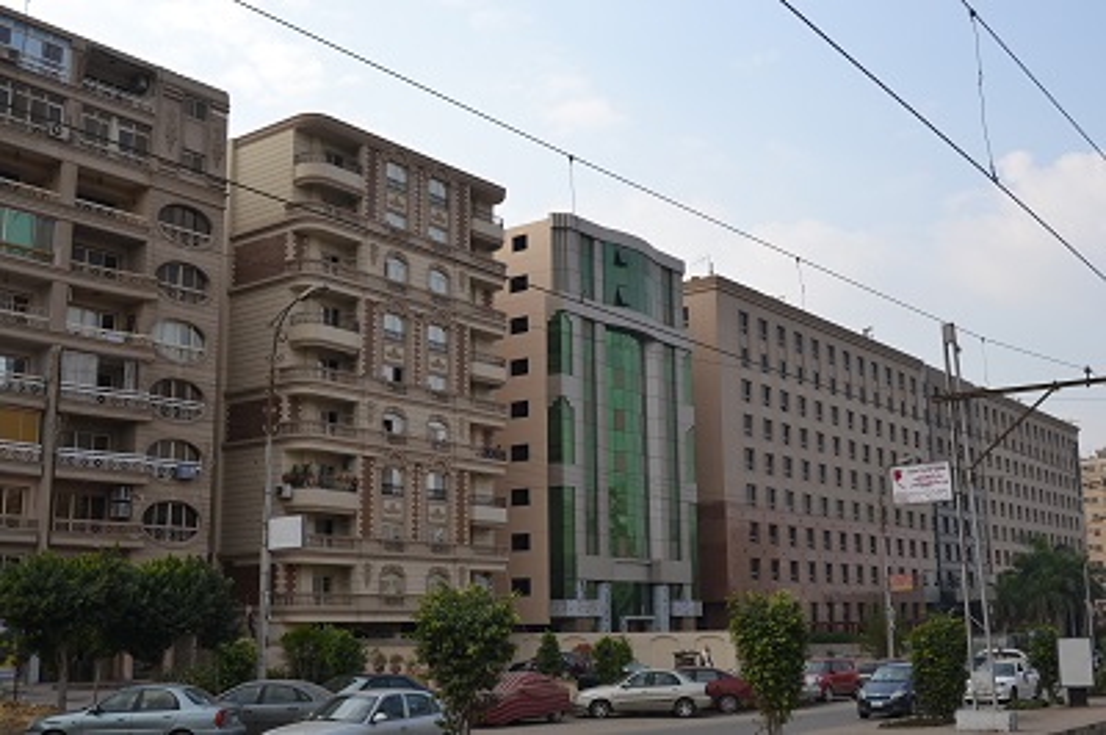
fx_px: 1197
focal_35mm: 39
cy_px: 368
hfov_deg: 49.6
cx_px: 553
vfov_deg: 34.2
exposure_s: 1/200
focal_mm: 26
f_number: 7.1
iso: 100
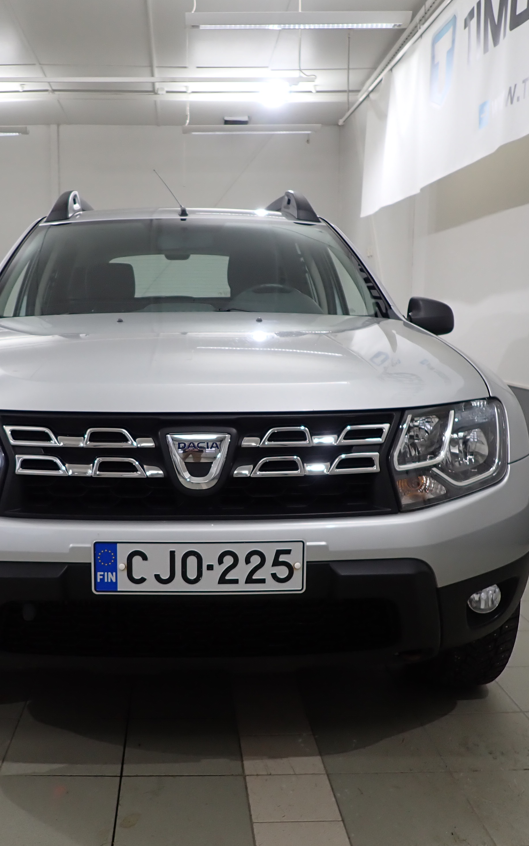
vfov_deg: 54.0
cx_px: 189
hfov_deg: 35.1
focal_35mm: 36
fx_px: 830
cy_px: 422
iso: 100
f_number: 2
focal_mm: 4.5
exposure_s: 1/60
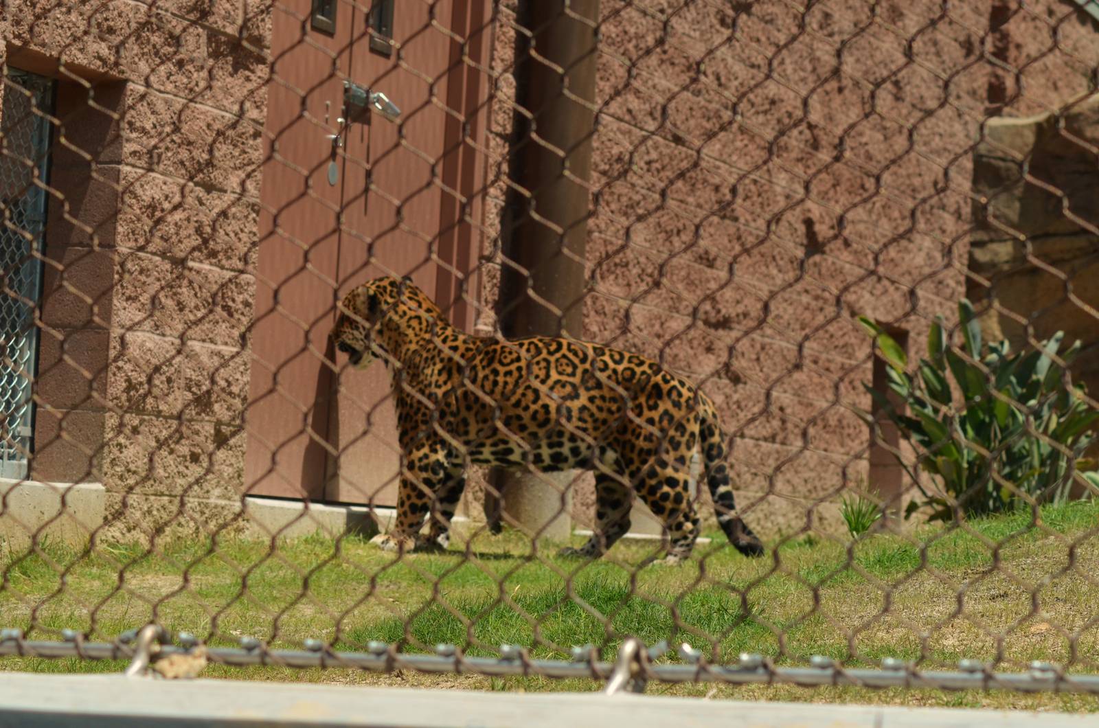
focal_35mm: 105
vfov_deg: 13.0
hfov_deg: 19.5
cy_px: 364
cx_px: 550
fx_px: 3199
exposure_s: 1/800
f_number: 7.1
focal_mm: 70
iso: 200
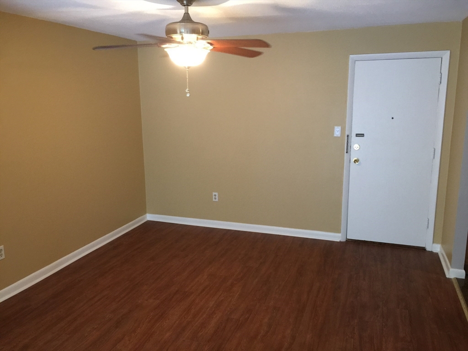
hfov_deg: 61.7
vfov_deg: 48.2
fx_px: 392
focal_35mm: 29
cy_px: 176
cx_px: 234
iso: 100
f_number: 2.2
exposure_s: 1/15
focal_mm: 4.15
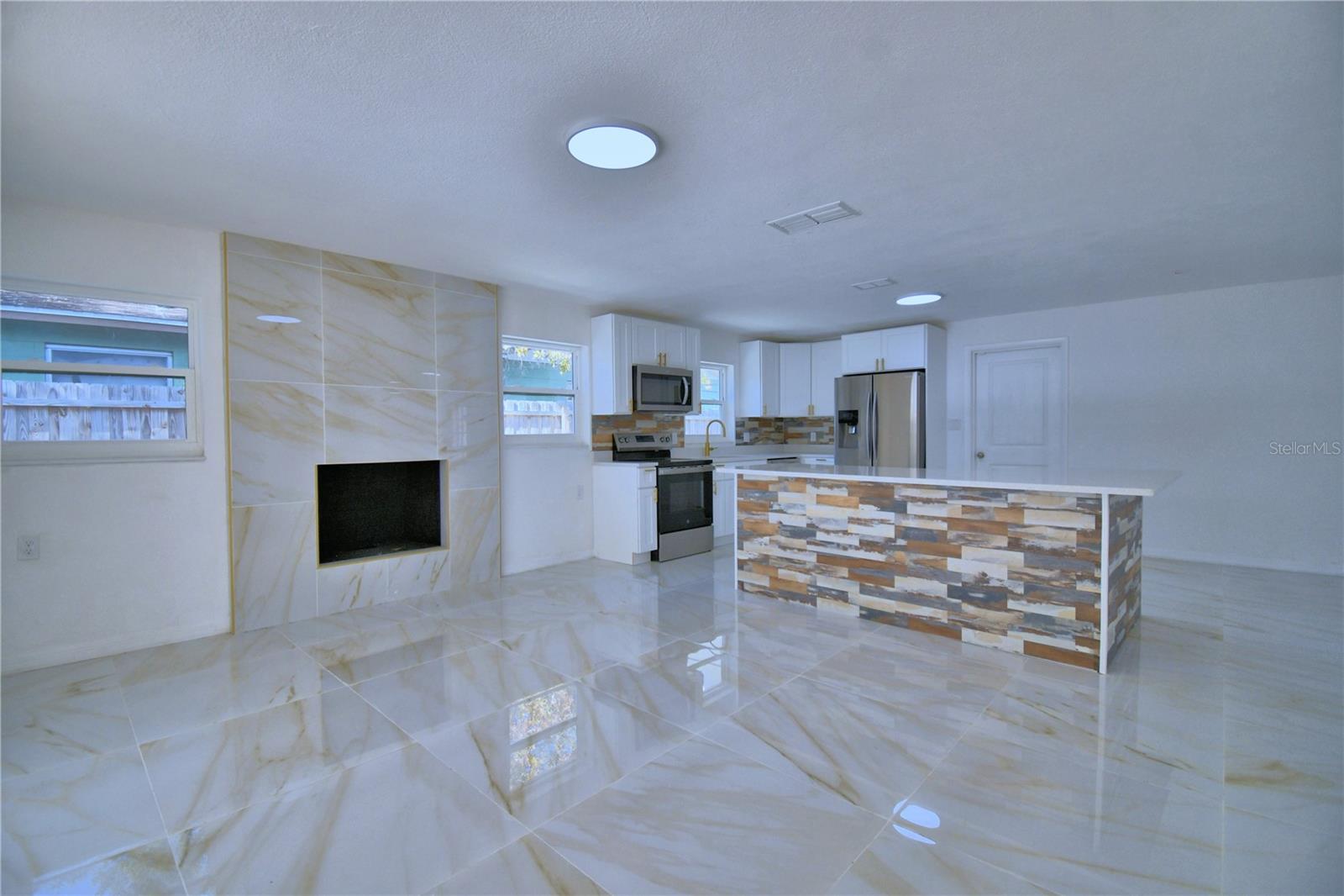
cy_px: 448
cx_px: 672
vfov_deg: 77.3
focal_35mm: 15
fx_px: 560
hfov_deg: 100.4
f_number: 4.5
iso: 200
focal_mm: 10
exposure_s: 1/250
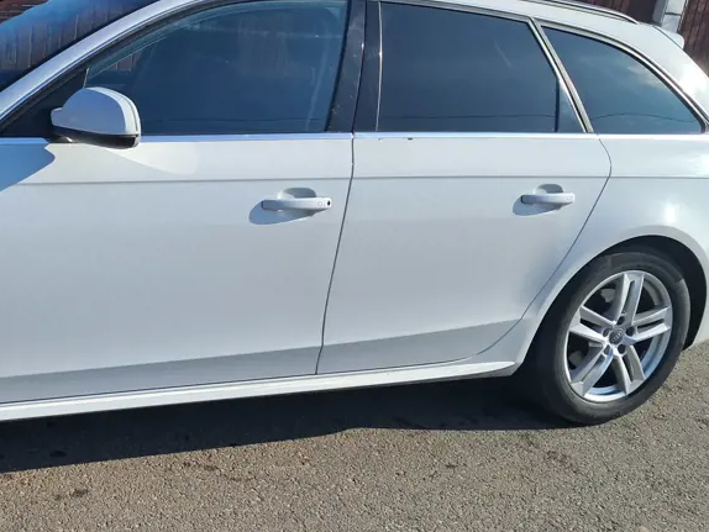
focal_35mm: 47
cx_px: 136
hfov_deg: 38.8
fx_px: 963
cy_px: 280
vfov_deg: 30.9
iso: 50
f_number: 1.8
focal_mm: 4
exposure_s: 1/677
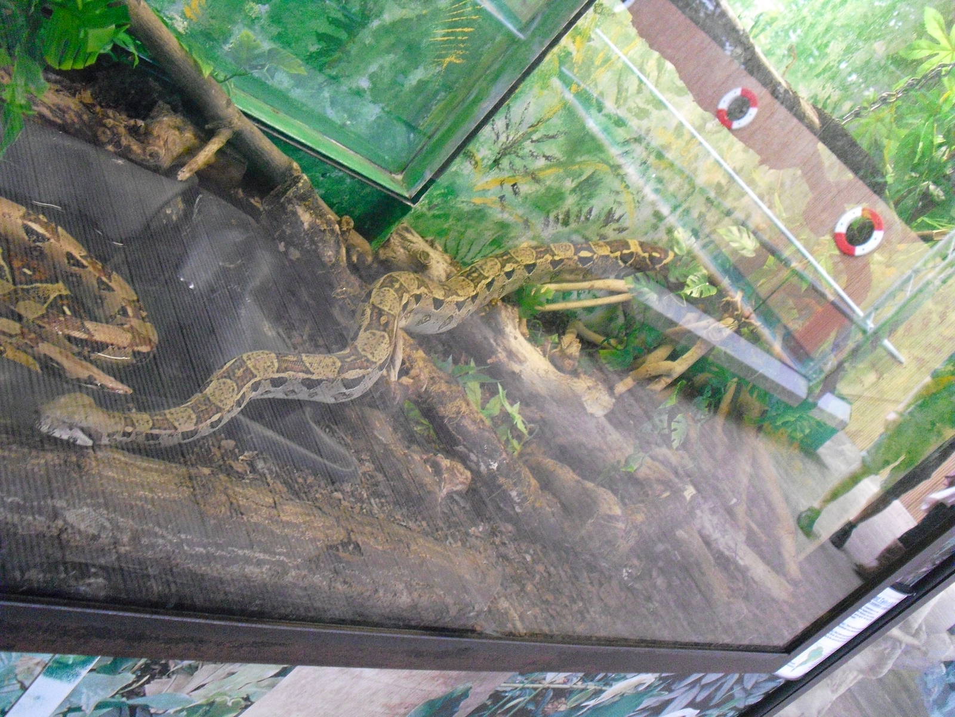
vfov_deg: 39.7
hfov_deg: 51.4
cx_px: 478
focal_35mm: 36
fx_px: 993
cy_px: 358
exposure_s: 1/50
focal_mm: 6.3
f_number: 3.1
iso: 800
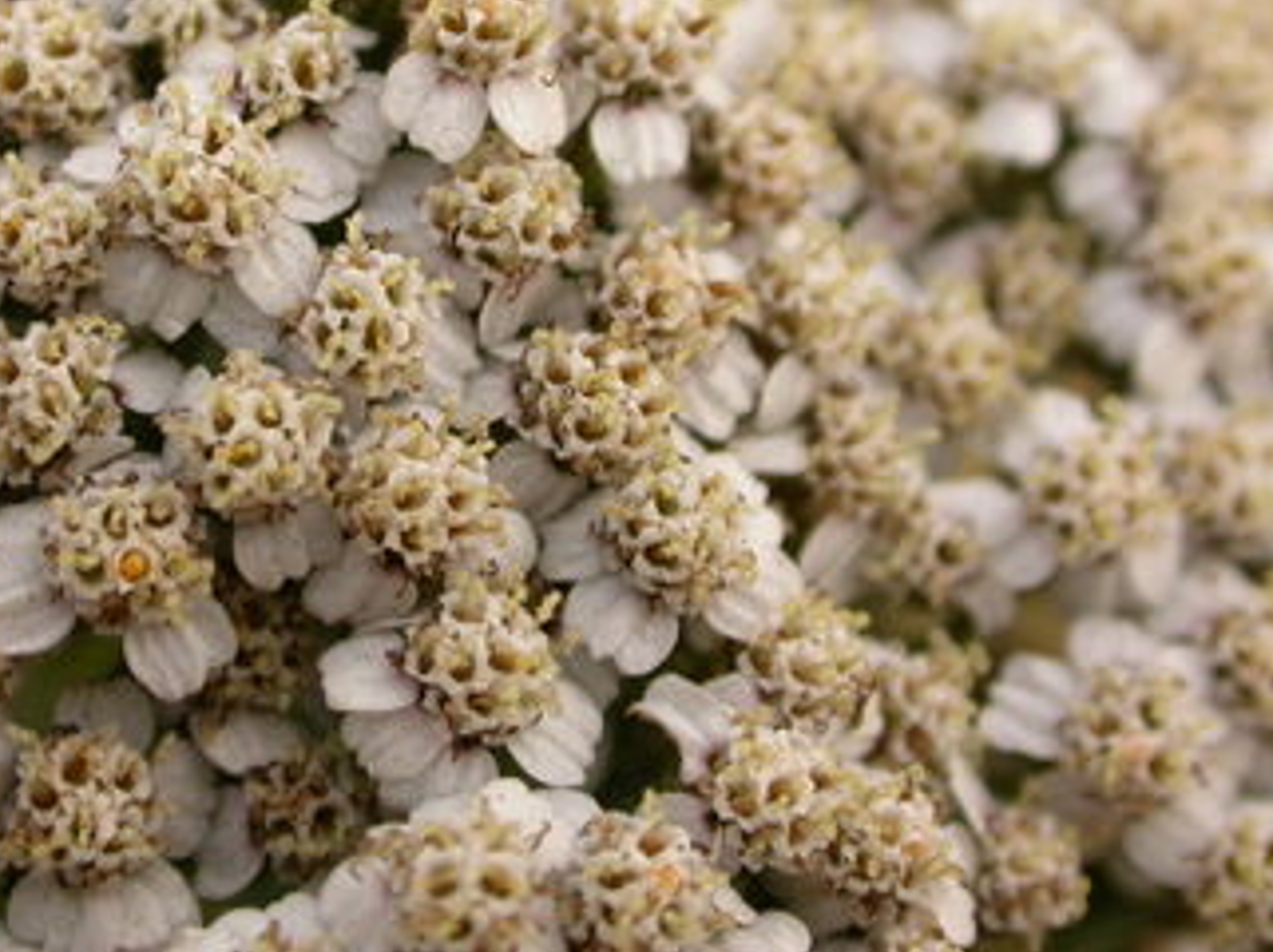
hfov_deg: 19.8
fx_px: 3637
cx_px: 391
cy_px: 411
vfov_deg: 14.9
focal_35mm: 99
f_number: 3.3
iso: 100
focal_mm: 14.7
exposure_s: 1/720
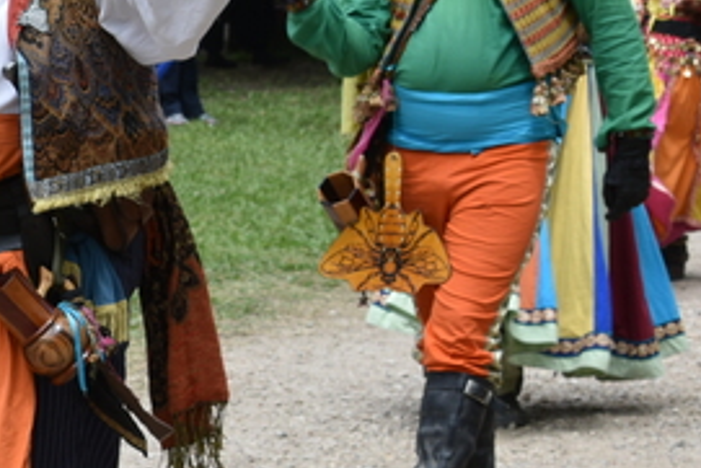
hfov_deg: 8.9
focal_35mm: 217
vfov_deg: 6.3
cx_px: -758
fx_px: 4228
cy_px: 437
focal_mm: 46
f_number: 7.1
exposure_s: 1/200
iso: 100
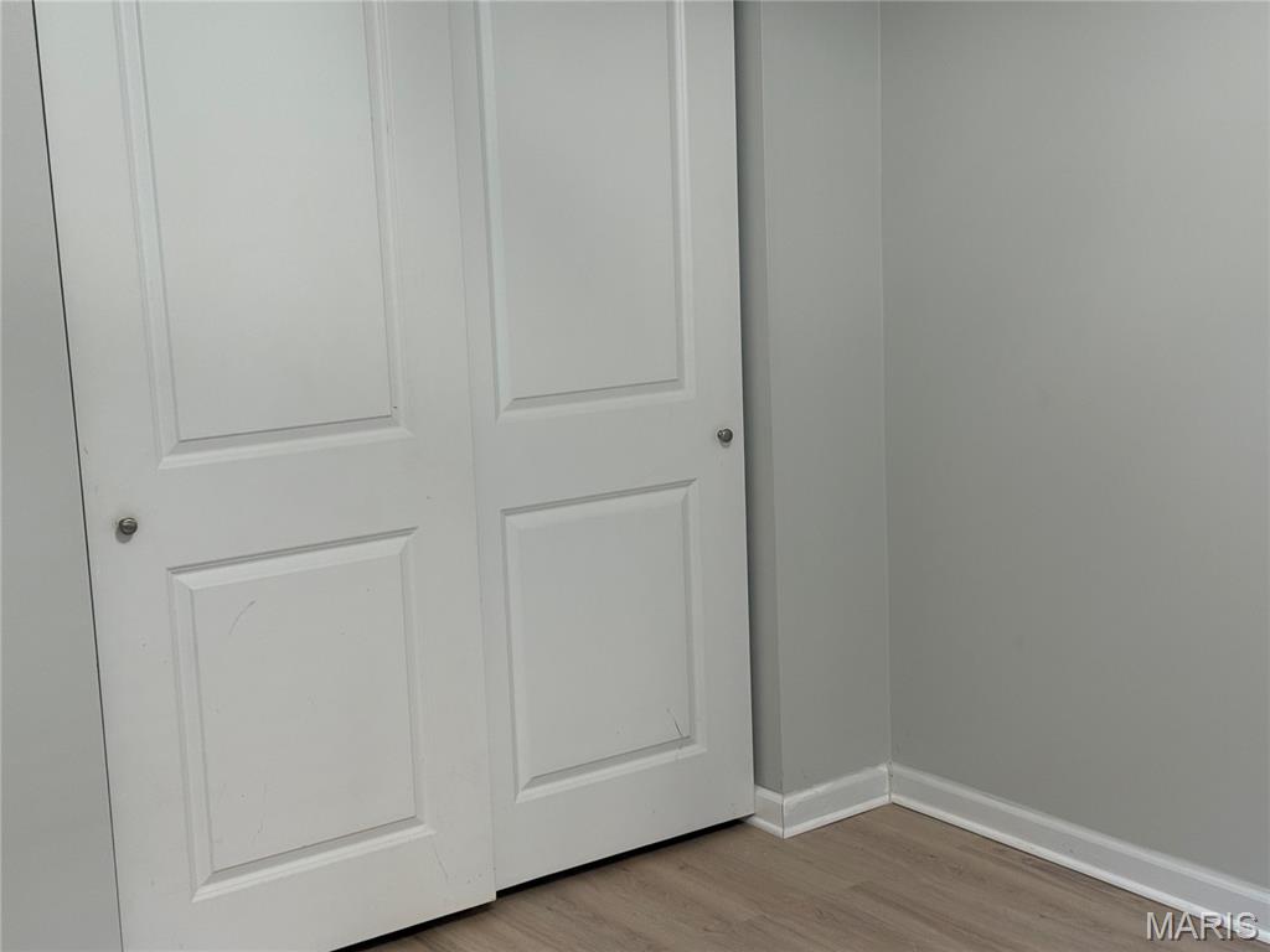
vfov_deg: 30.3
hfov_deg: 39.7
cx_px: 635
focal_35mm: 48
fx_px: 1761
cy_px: 476
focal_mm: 6.76
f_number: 1.78
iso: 100
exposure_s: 1/60
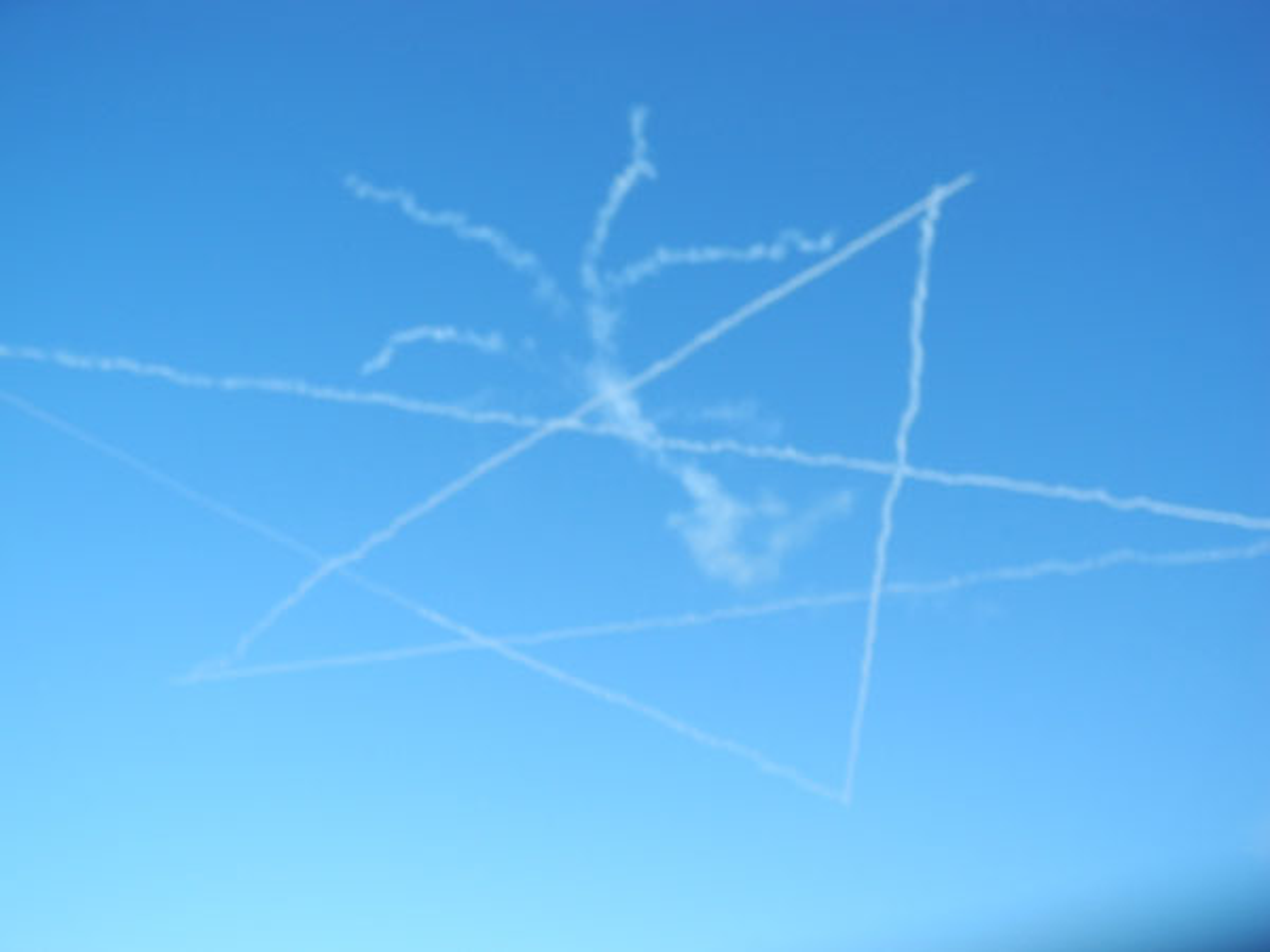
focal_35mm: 38
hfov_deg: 49.0
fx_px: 1394
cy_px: 476
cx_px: 635
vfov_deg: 37.7
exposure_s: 1/918
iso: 100
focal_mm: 8.1
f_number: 3.5
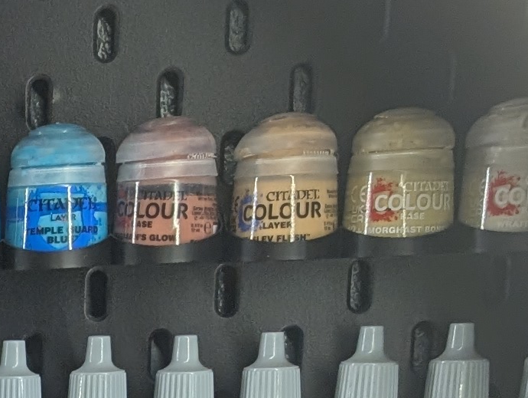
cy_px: 882
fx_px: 2168
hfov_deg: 12.4
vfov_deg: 9.5
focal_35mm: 142
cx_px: -502
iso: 51
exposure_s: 1/31.1
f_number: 1.68
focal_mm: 6.9
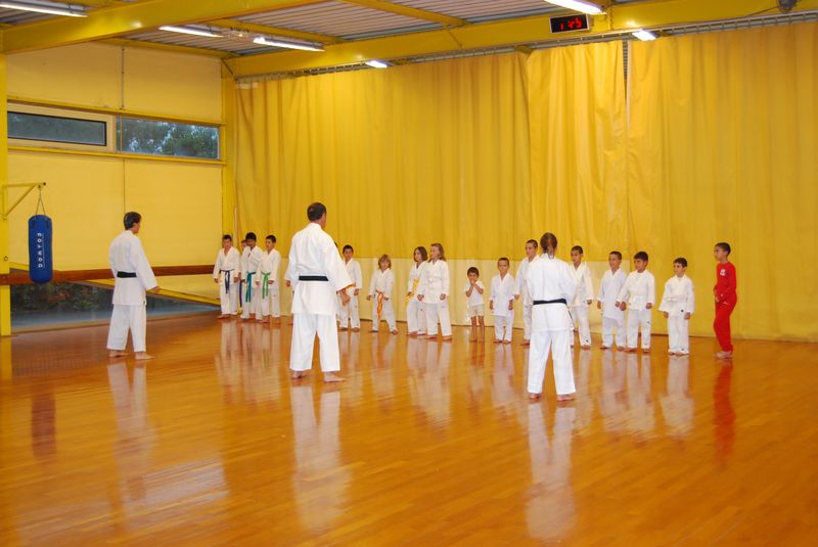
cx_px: 409
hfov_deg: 43.6
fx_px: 1023
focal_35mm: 45
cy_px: 274
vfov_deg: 29.9
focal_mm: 30
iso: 900
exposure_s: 1/60
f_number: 4.2
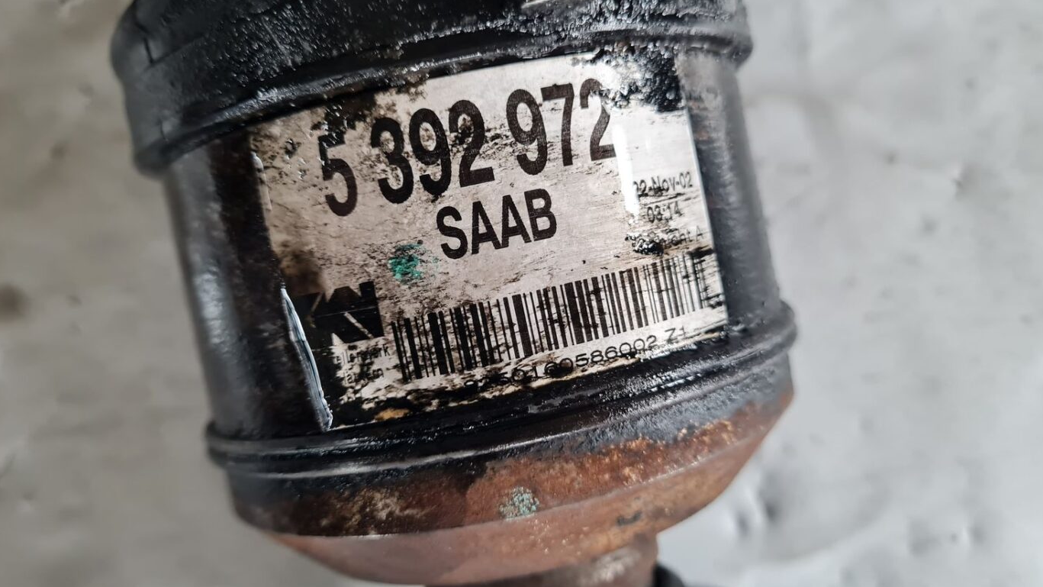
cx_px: 514
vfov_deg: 40.2
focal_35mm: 29
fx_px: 802
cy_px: 276
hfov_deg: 66.1
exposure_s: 1/100
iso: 320
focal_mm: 5.4
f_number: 1.8
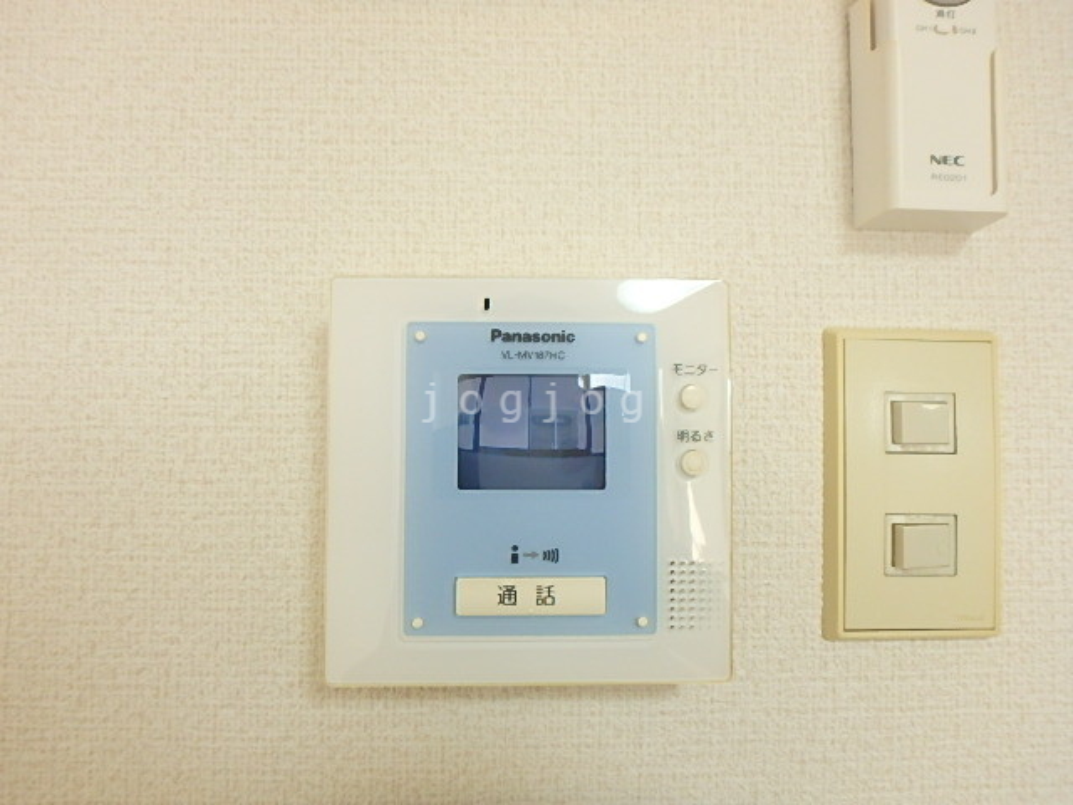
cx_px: 536
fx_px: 651
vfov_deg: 63.4
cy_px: 402
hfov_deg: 79.0
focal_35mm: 21
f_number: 3.5
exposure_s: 1/30
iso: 250
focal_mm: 3.7
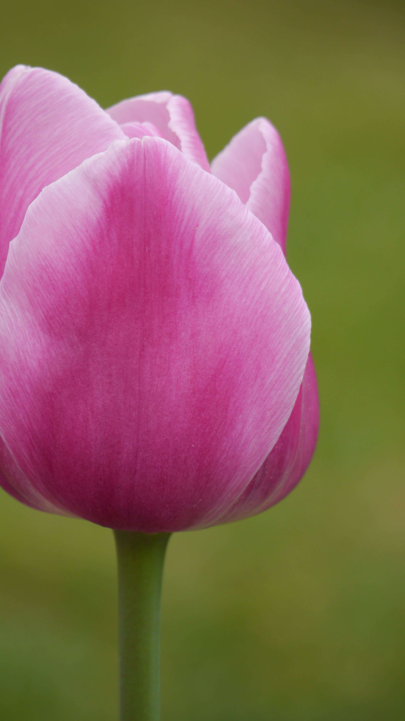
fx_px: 4926
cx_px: 164
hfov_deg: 4.7
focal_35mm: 258
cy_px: 361
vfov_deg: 8.4
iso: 160
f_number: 5.6
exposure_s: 1/250
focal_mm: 118
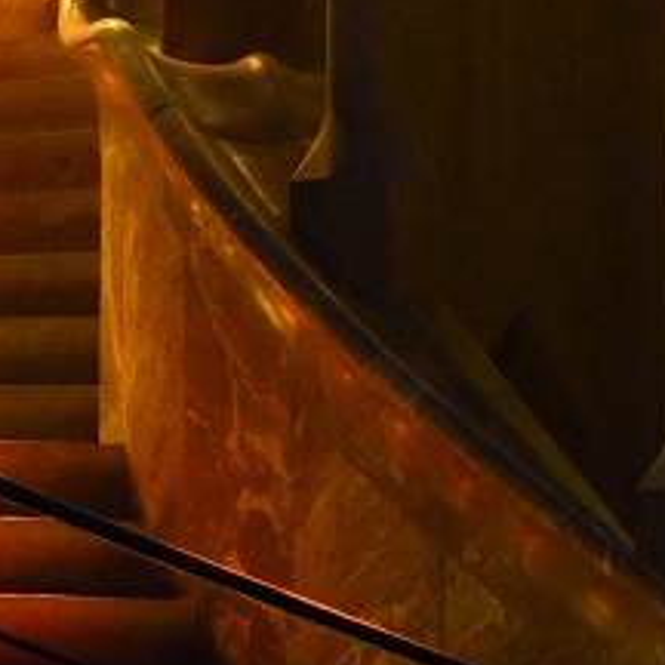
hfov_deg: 4.2
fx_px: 8933
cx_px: -174
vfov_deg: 4.2
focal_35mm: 411
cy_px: -546
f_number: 4.5
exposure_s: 1/1000
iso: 3200
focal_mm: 70
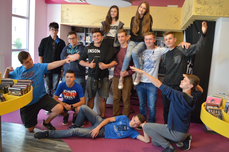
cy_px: 76
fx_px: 210
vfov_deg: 39.9
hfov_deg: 57.3
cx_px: 114
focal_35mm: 33
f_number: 3.8
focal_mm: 22
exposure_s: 1/60
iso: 560
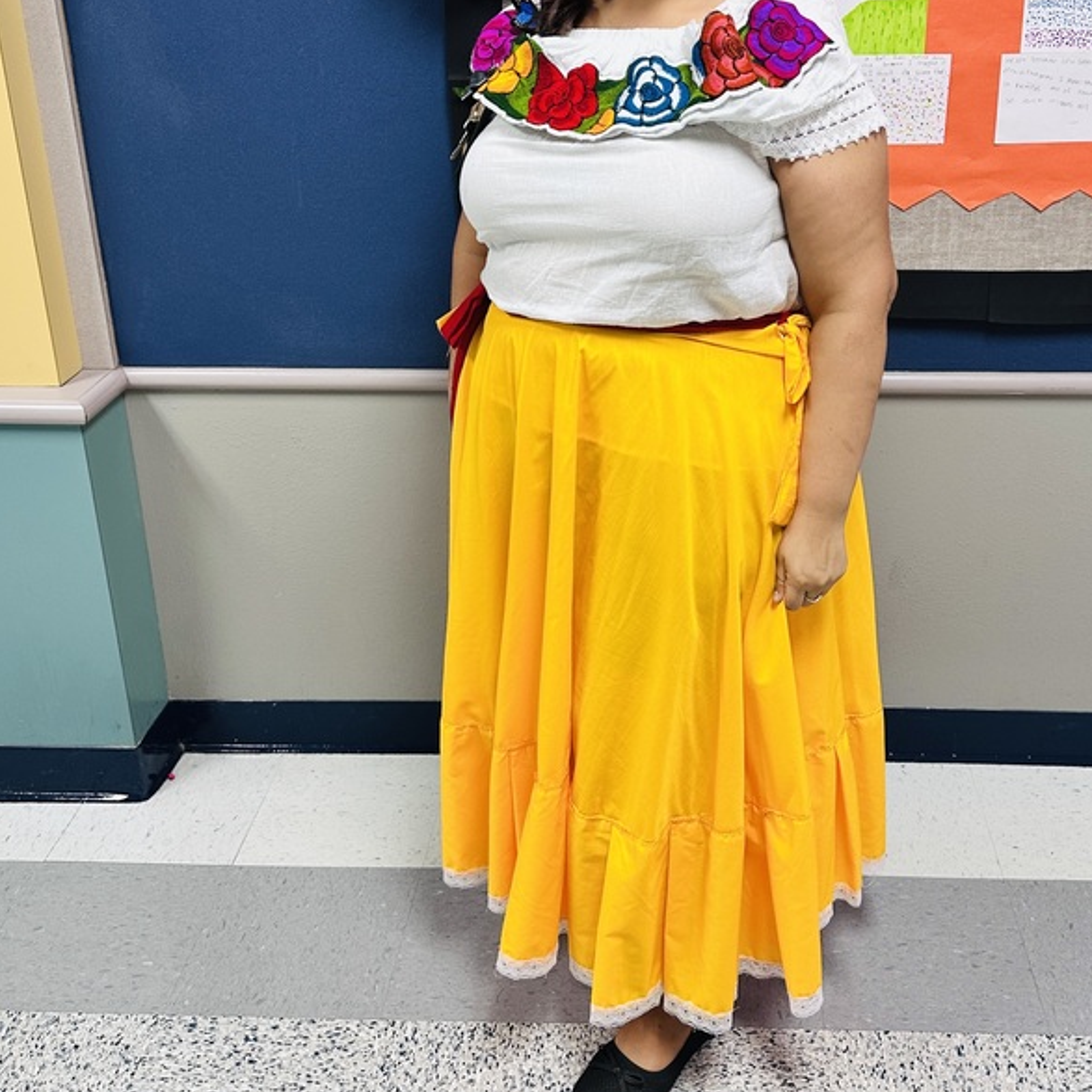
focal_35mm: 37
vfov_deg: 44.5
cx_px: 644
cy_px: 406
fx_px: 1321
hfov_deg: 44.7
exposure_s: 1/60
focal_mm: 6.86
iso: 160
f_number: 1.78
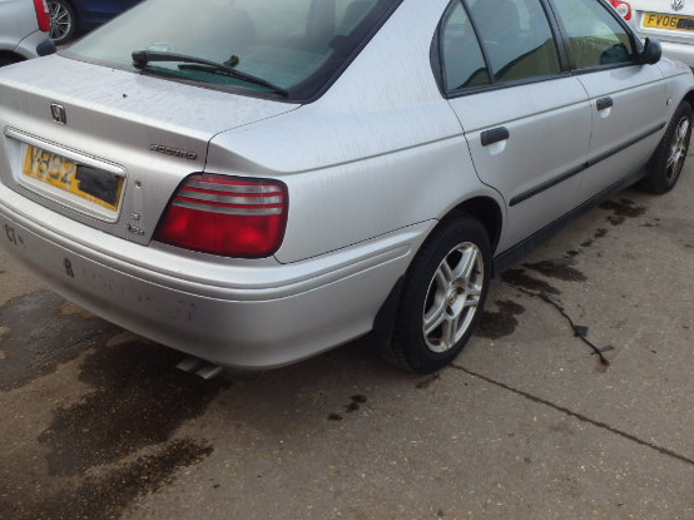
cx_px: 336
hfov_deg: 50.1
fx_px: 741
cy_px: 229
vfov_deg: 38.6
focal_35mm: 37
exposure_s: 1/125
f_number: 4.2
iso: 125
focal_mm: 5.7
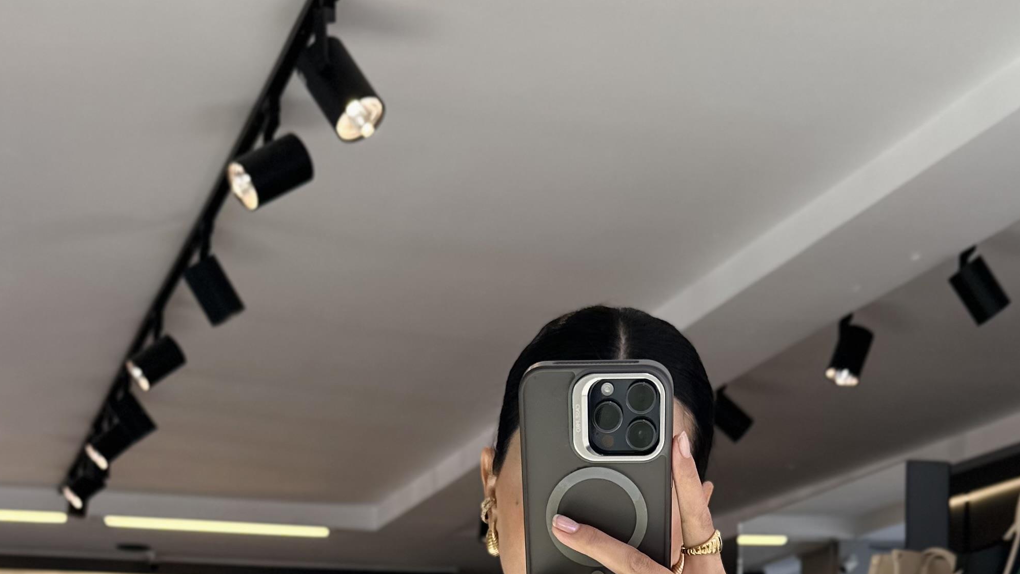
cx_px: 531
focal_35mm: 53
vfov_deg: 19.5
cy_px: 877
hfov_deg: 39.2
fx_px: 1434
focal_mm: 6.86
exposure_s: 1/280
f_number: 1.78
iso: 80
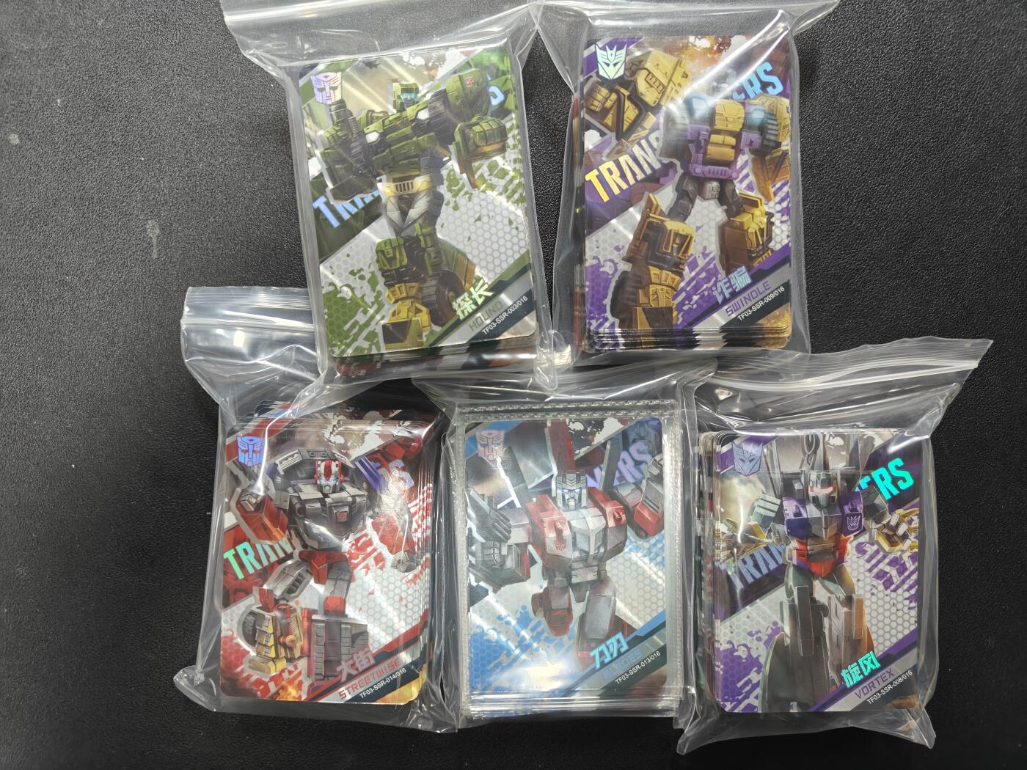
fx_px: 712
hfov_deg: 71.6
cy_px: 385
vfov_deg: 56.8
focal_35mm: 24
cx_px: 514
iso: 160
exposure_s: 1/44
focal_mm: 5.59
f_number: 1.8
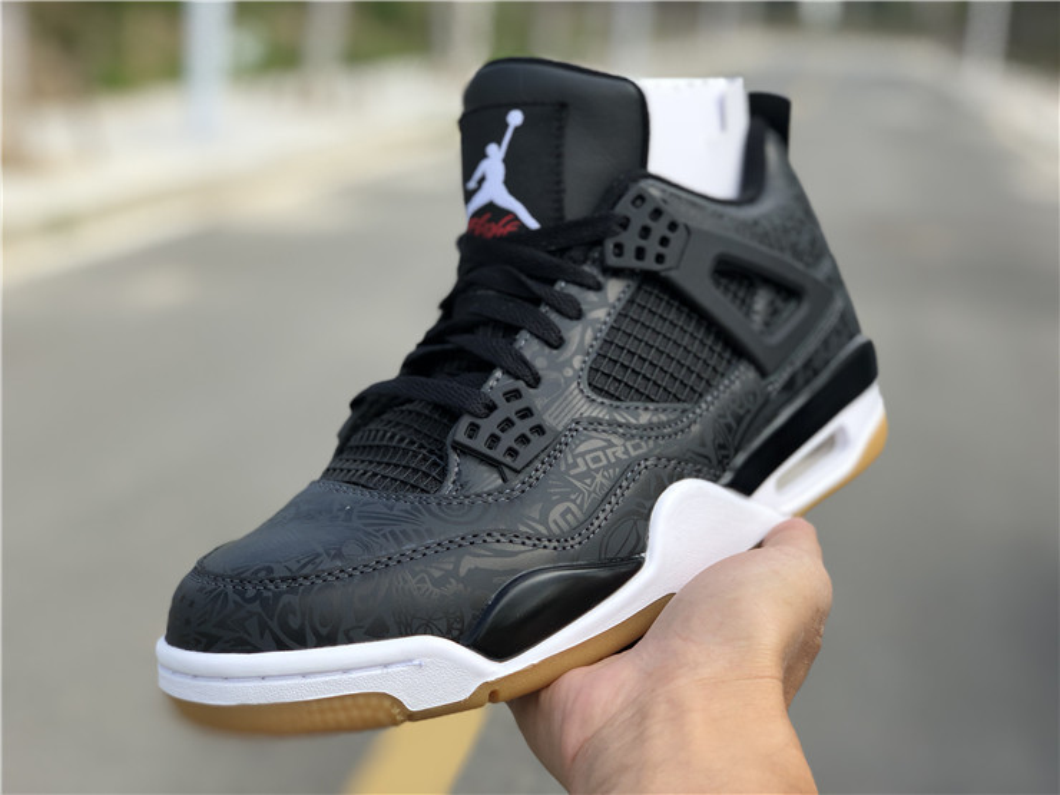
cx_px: 530
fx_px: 1592
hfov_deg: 36.8
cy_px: 398
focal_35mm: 52
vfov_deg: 28.0
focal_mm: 6
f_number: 2.4
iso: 16
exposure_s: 1/298
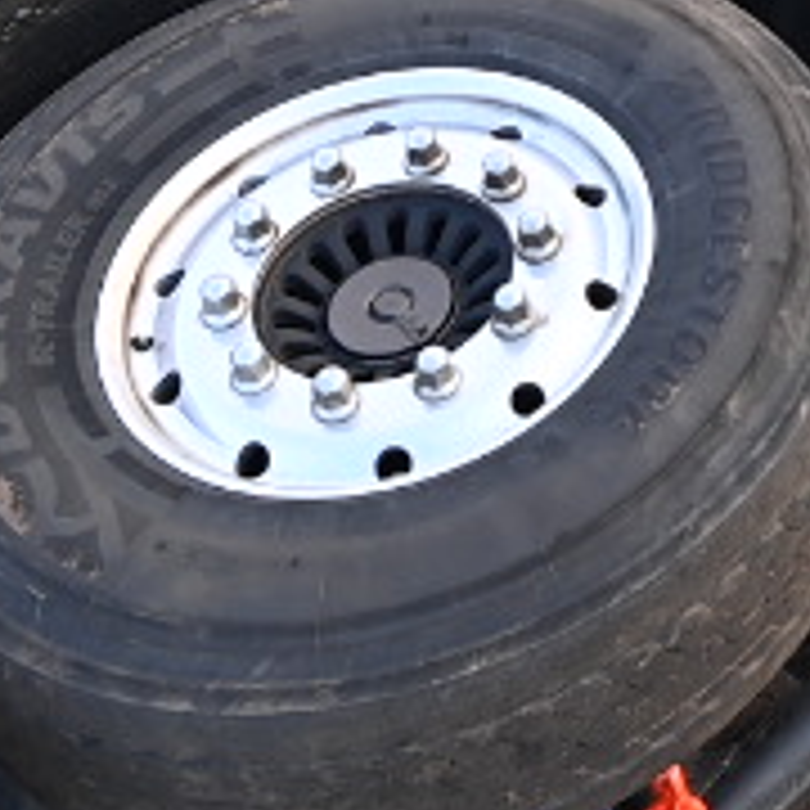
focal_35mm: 107
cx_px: 1292
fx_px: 2833
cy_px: -526
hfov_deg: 14.9
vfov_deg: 14.7
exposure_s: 1/80
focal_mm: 14
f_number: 4.5
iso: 100
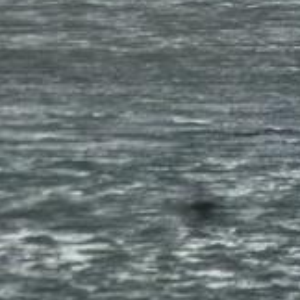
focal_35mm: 819
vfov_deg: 2.1
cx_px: 294
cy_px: -141
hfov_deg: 2.1
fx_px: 8030
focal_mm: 38.3
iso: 250
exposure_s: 1/320
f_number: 5.5
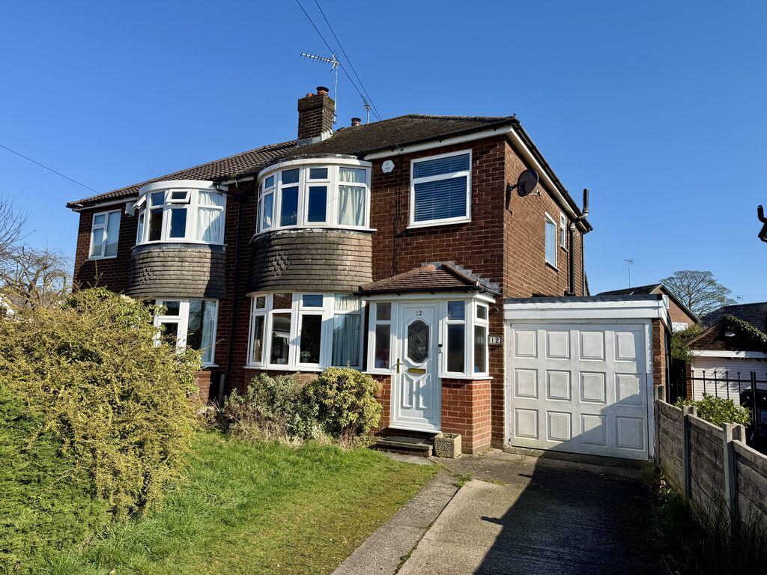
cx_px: 384
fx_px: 532
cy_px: 288
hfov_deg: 71.6
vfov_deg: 56.8
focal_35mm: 24
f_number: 1.78
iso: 80
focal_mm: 6.76
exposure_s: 1/4167
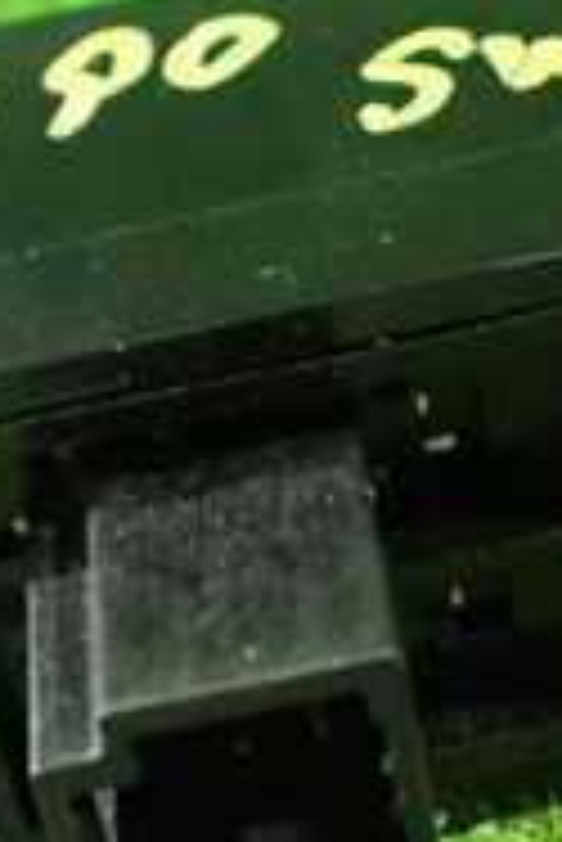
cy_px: 500
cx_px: 315
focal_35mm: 100
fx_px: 2337
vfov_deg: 20.4
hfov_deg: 13.7
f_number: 2.3
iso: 1600
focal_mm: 5.4
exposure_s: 1/30
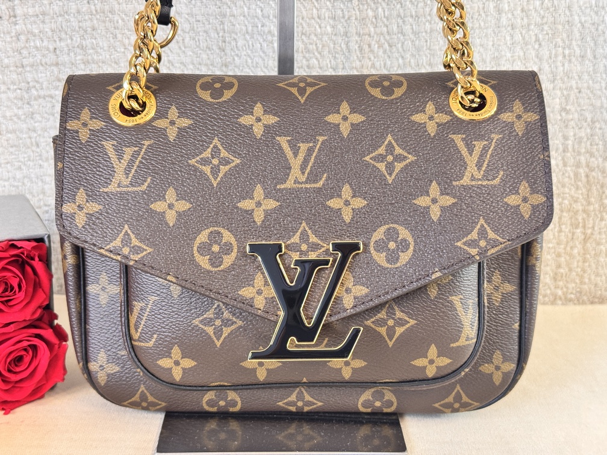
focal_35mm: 48
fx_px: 842
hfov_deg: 39.7
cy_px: 228
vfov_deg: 30.3
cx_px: 304
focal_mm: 6.76
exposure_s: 1/36
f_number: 1.78
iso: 250
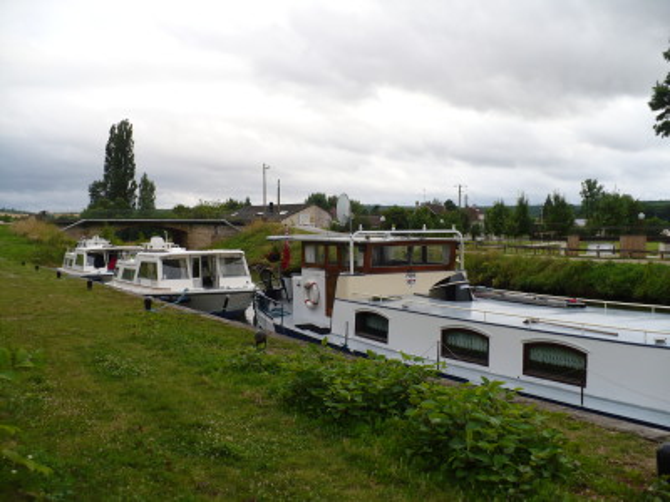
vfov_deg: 38.7
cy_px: 251
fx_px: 716
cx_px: 335
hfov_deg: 50.1
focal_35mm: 37
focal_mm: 6.1
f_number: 2.8
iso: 100
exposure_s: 1/640
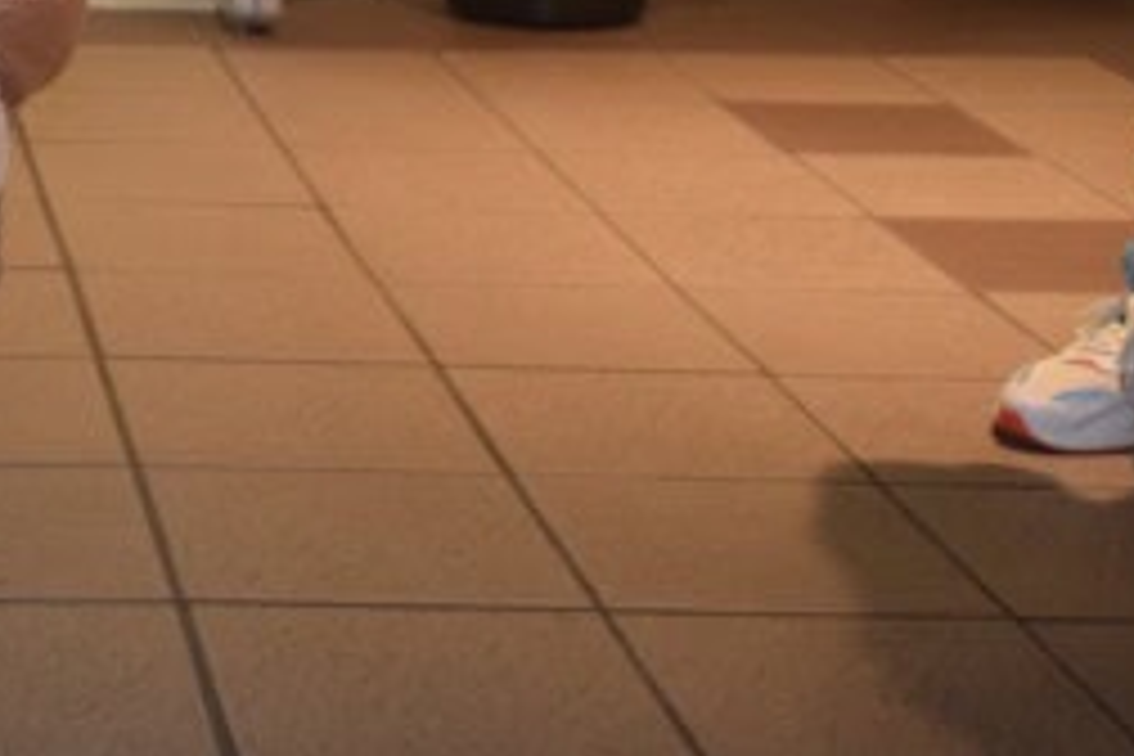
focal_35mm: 100
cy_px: -68
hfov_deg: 19.4
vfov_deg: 13.4
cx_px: -189
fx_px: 3150
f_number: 4.2
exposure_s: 1/60
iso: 900
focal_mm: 28
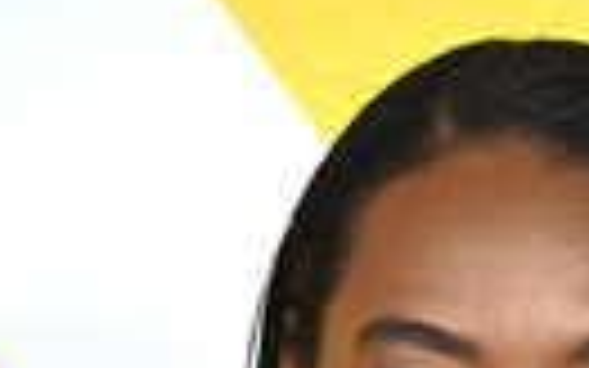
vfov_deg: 4.1
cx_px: 553
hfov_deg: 6.7
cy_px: 880
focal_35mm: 313
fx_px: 5026
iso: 2000
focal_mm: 101
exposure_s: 1/250
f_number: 6.3
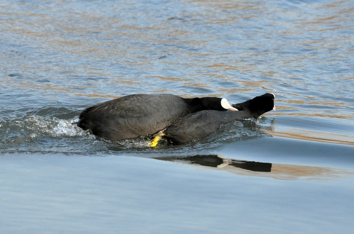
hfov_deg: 4.6
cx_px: 177
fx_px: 4414
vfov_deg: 3.0
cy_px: 117
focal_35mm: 450
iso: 800
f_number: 5
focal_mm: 300
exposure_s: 1/1600
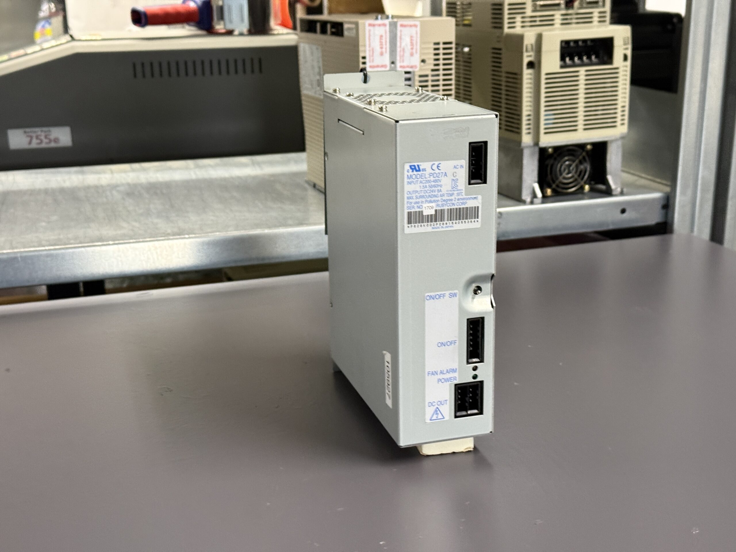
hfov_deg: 39.7
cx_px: 368
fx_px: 1021
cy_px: 276
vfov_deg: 30.3
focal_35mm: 48
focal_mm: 6.76
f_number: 1.78
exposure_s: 1/50
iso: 250
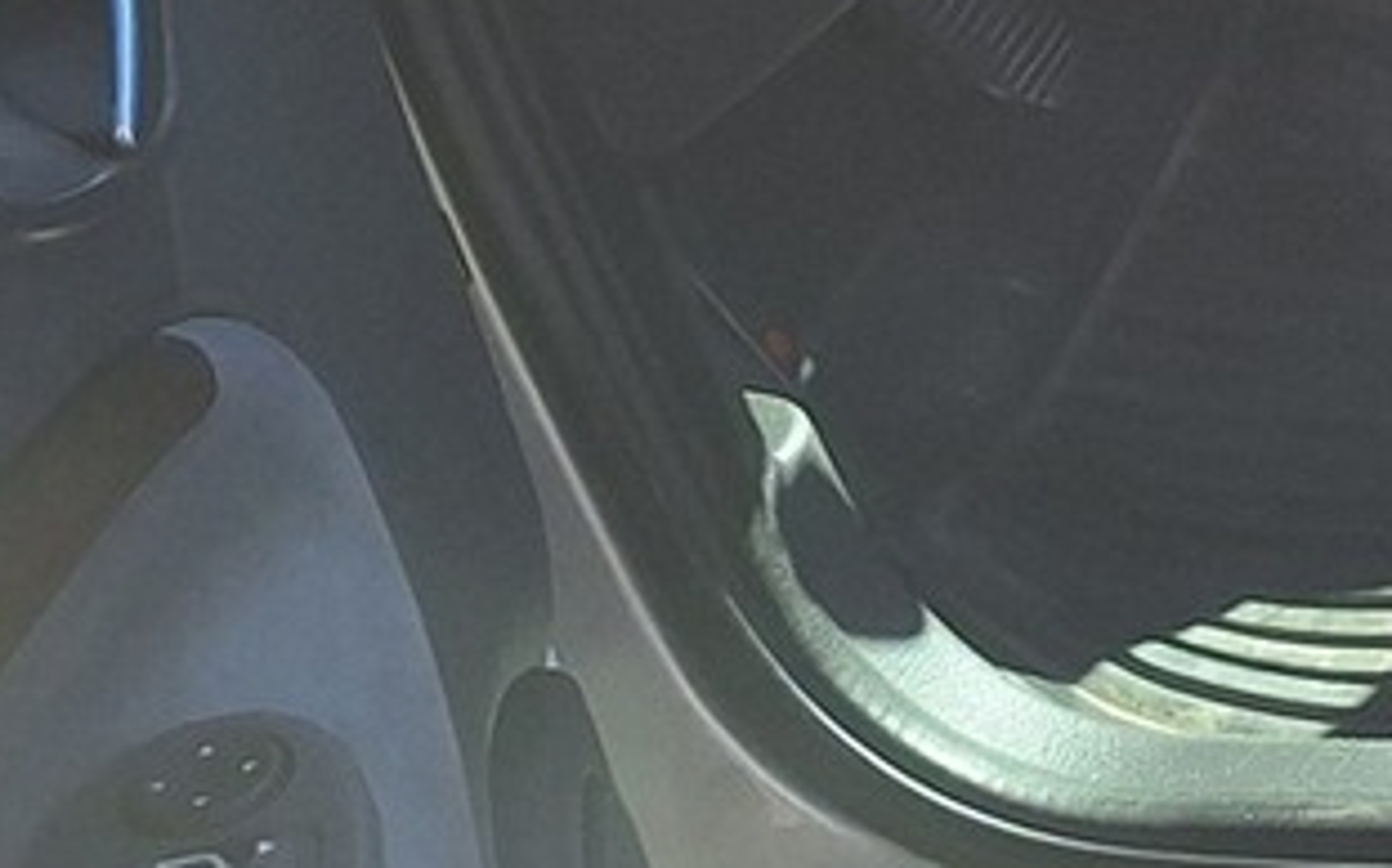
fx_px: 4285
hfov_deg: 15.6
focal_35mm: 113
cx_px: 2551
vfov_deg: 10.5
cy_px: -971
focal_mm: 5.54
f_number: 1.8
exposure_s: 1/997
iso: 40
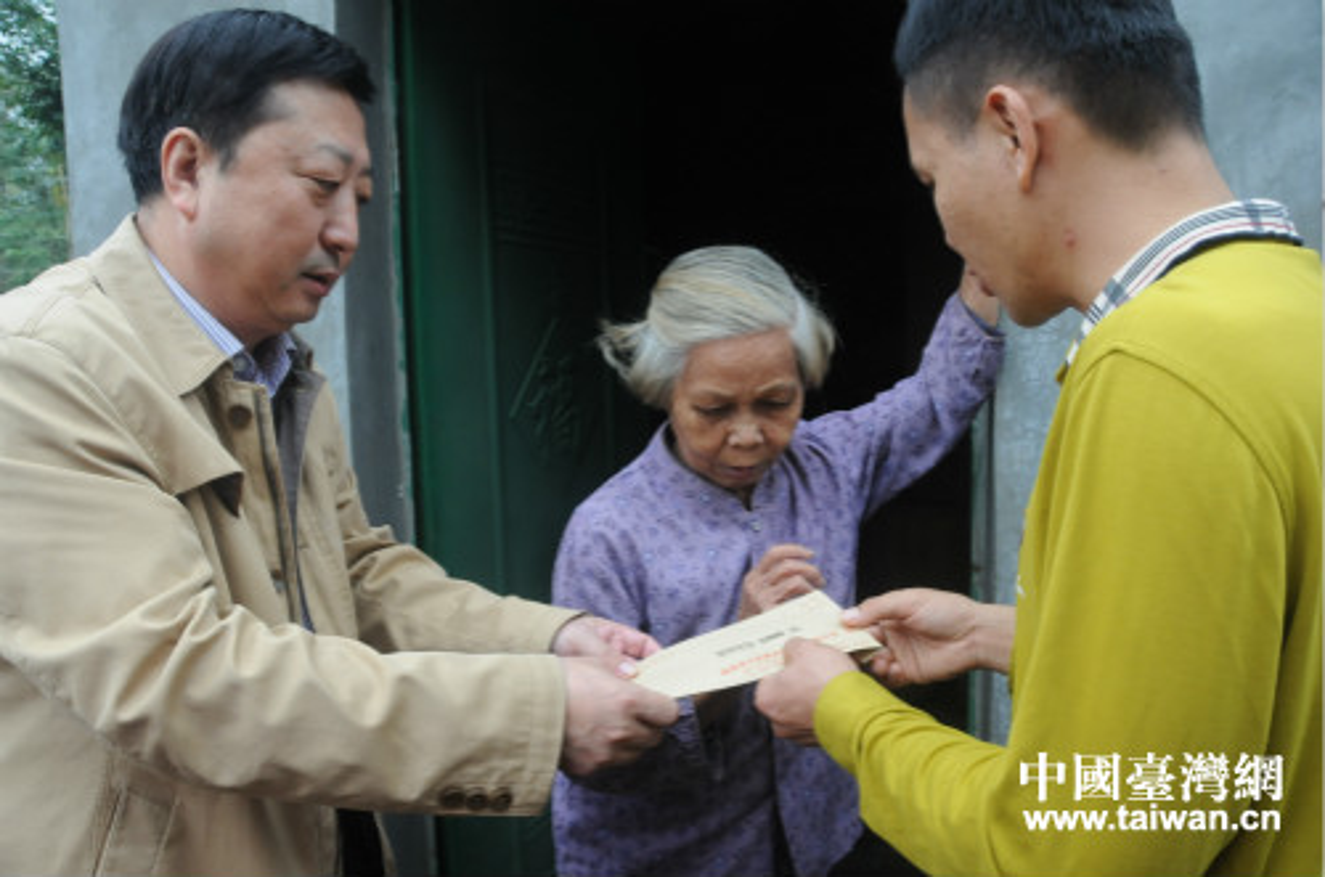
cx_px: 662
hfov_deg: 67.5
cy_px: 438
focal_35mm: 27
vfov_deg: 47.7
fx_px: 992
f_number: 8
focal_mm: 18
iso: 800
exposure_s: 1/250
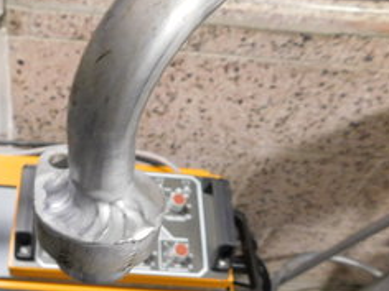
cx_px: 69
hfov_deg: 45.1
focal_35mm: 39
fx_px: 438
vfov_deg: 35.9
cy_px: 224
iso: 400
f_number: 3
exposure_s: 1/10
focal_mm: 4
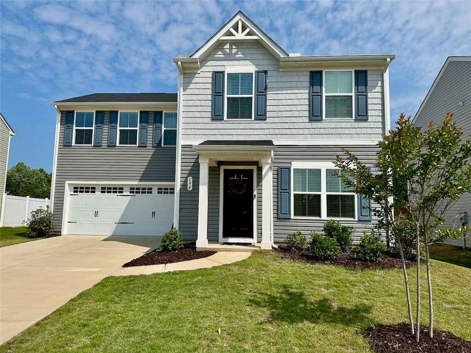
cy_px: 176
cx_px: 236
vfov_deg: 56.8
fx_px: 327
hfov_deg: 71.6
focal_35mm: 24
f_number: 1.78
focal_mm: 6.86
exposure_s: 1/7576
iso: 80
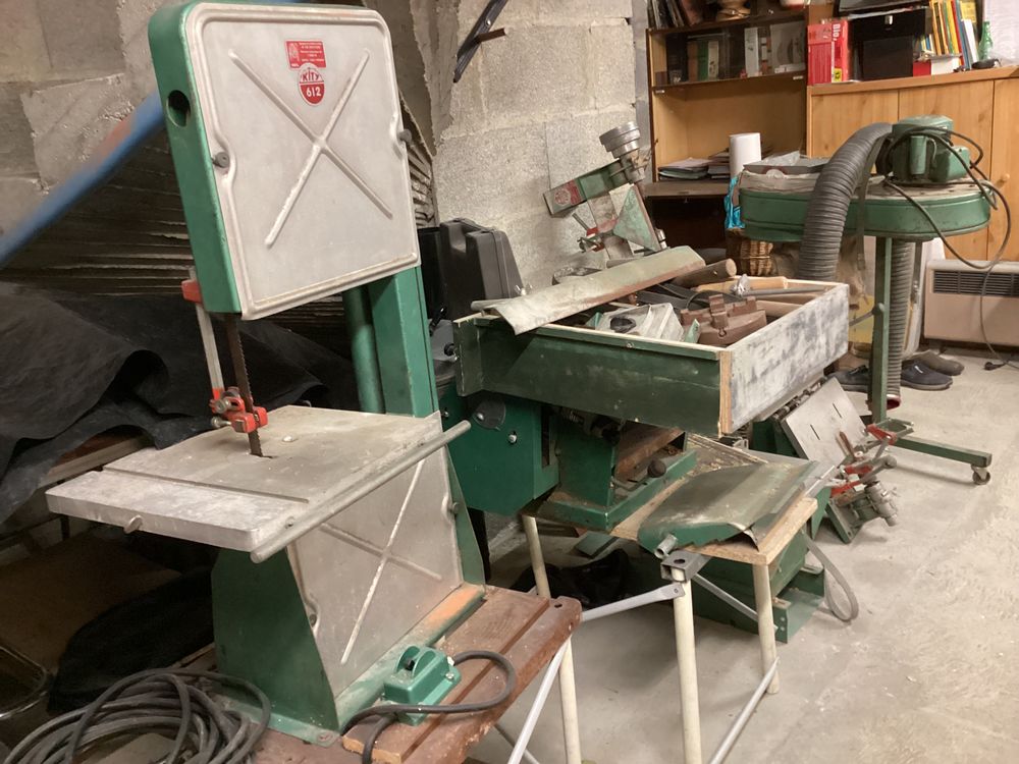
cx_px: 510
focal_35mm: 31
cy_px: 382
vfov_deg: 45.4
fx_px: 913
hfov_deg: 58.4
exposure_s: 1/25
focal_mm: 3.3
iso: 500
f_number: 2.4
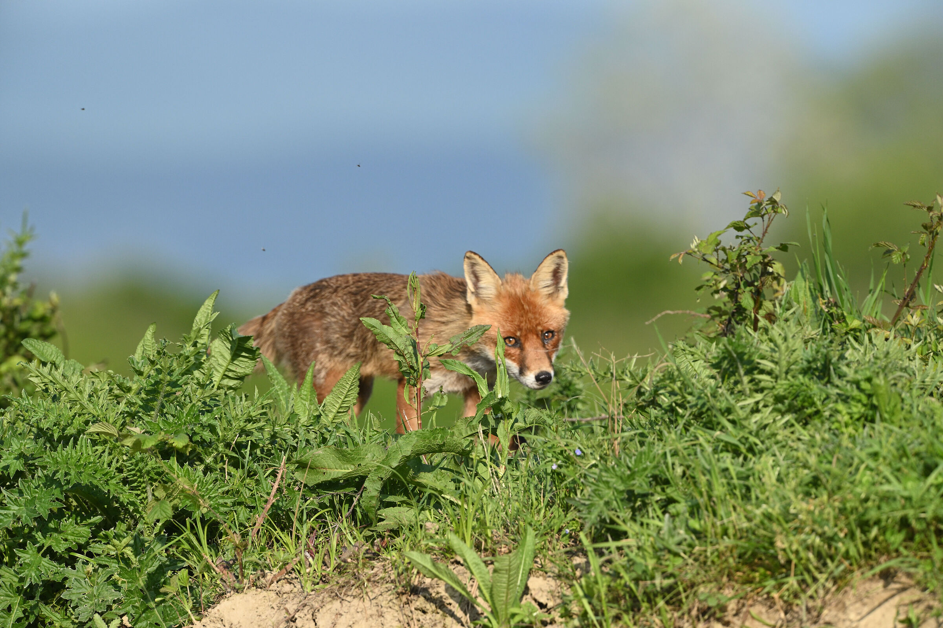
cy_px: 314
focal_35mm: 700
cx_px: 472
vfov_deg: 2.0
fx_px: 18324
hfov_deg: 2.9
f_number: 8
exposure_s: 1/2500
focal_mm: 700
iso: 1800
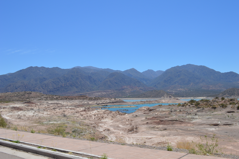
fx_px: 219
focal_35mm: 33
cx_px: 120
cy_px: 80
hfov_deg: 57.3
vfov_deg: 39.9
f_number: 9
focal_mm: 22
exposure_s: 1/320
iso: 100
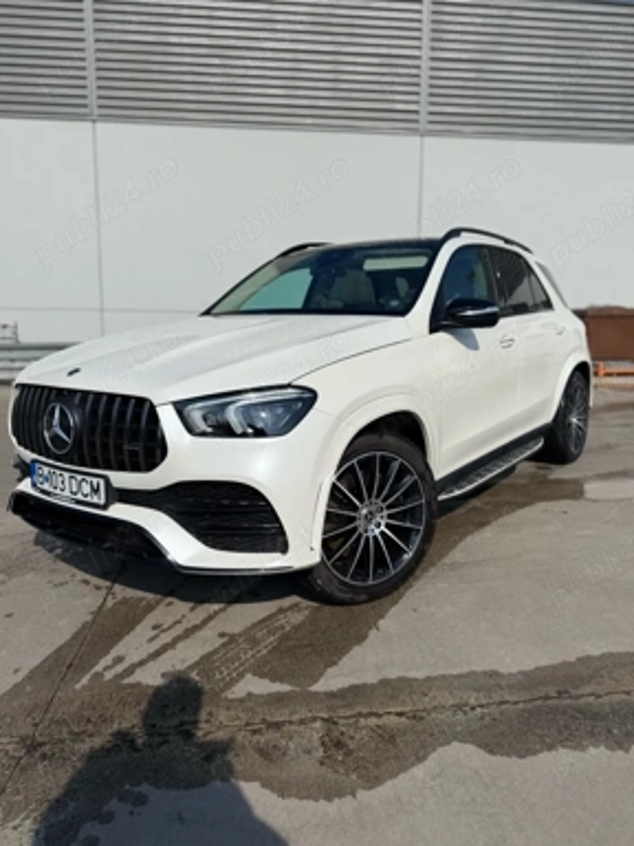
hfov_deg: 54.9
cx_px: 321
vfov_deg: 69.4
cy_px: 410
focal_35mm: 25
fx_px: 611
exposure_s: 1/14286
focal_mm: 6.76
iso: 80
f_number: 1.78
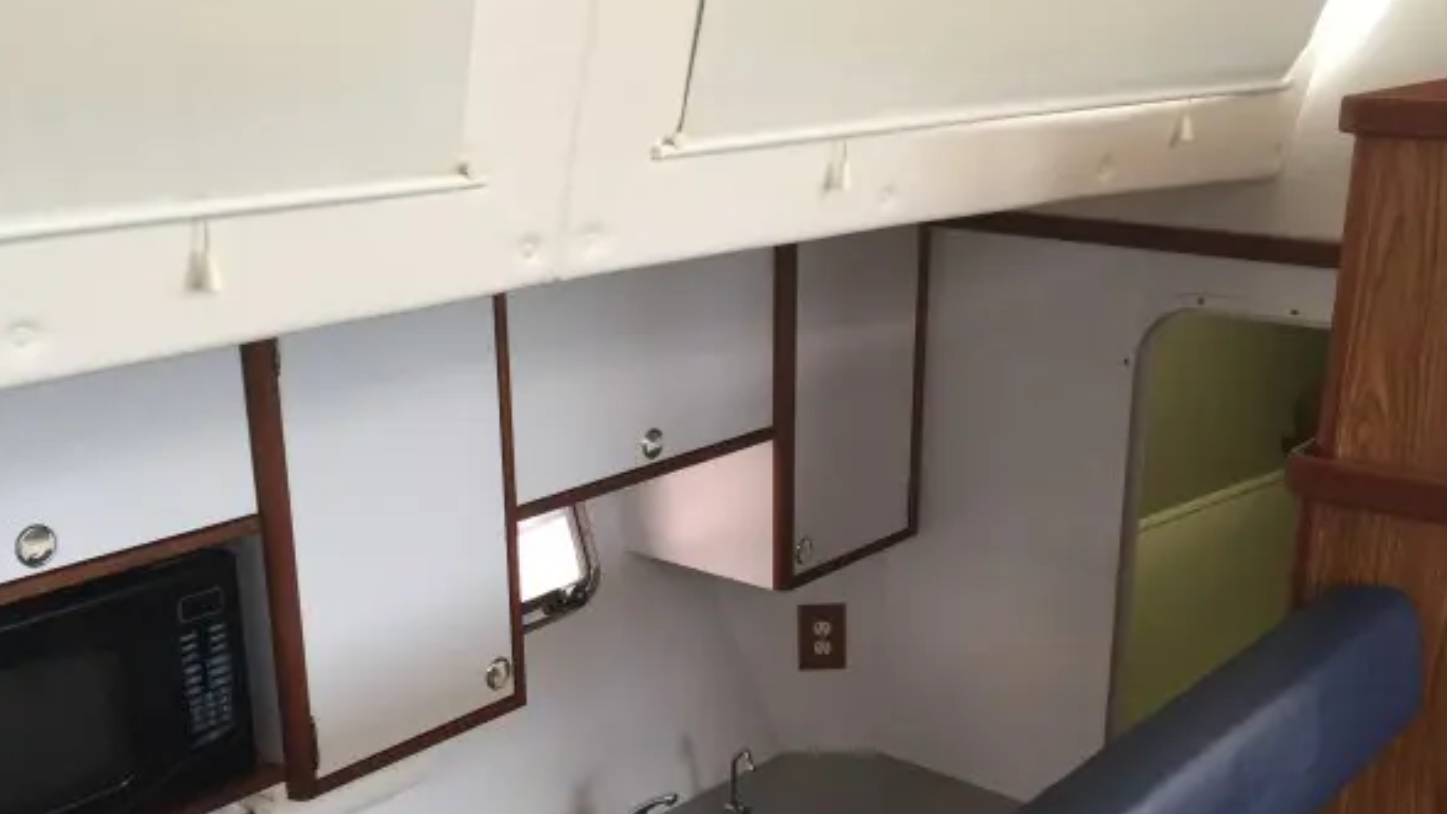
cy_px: 595
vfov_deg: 27.4
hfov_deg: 47.3
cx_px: 724
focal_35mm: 43
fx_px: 1650
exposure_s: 1/30
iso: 50
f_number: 2.2
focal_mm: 4.15
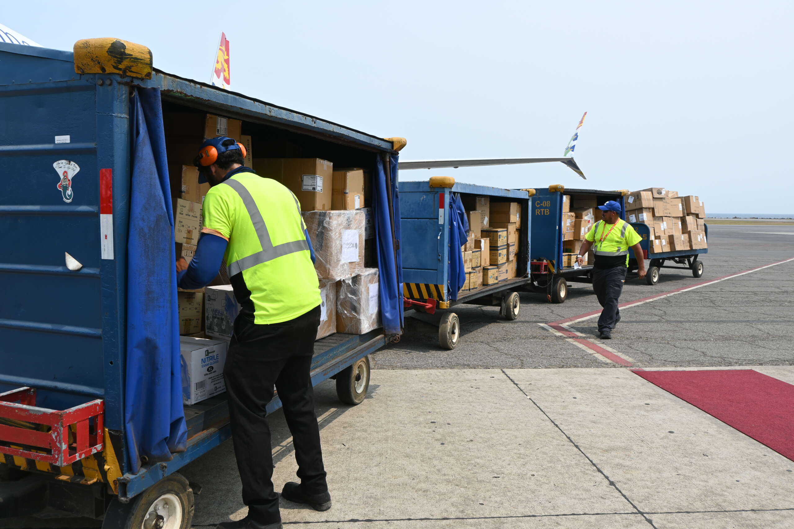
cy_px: 264
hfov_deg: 63.2
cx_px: 397
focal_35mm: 29
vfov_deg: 44.6
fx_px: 645
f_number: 8
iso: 100
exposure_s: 1/250
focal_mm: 19.5
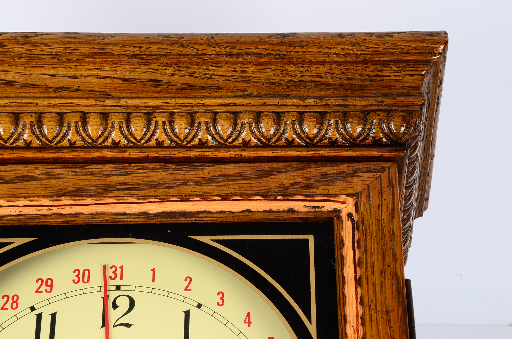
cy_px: 170
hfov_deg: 13.1
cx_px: 256
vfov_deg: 8.7
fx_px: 2235
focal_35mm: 158
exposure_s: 1/160
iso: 100
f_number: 14
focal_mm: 105
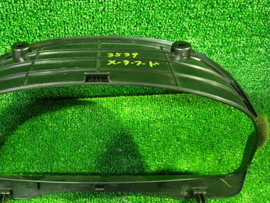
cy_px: 127
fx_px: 343
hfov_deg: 42.6
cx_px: 100
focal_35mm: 44
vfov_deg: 32.7
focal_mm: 5.4
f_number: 2.3
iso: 800
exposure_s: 1/15
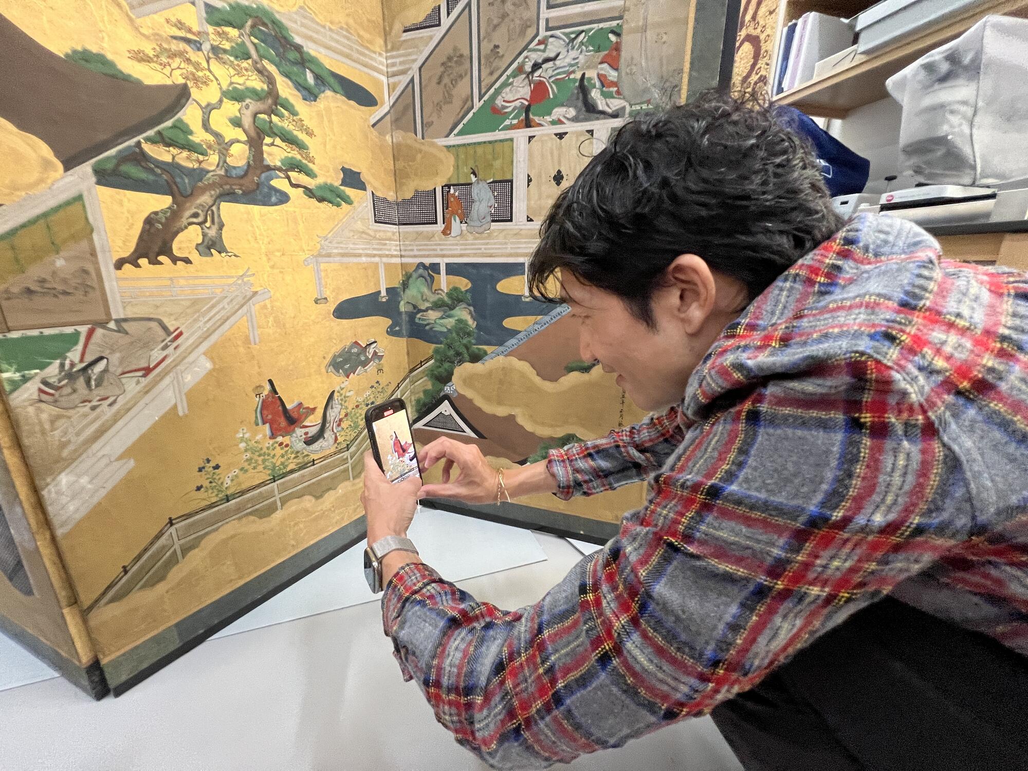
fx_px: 386
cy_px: 386
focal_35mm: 13
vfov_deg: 89.9
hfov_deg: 106.2
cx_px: 514
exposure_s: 1/68
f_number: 1.8
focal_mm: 1.57
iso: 250
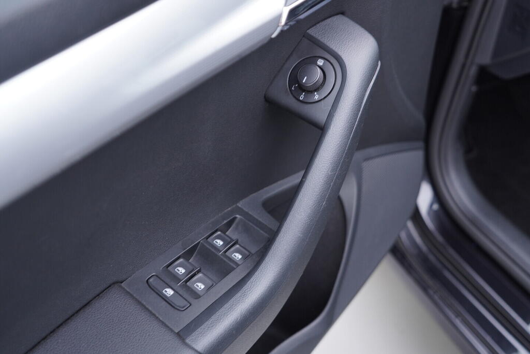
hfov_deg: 53.1
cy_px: 177
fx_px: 530
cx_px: 265
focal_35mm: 36
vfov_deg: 36.9
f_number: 2.8
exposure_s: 1/40
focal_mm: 24
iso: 200
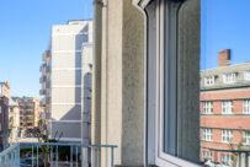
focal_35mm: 37
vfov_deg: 35.5
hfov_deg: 42.4
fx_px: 259
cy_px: 112
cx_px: -15
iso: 200
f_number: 9
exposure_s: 1/320
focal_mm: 15.5
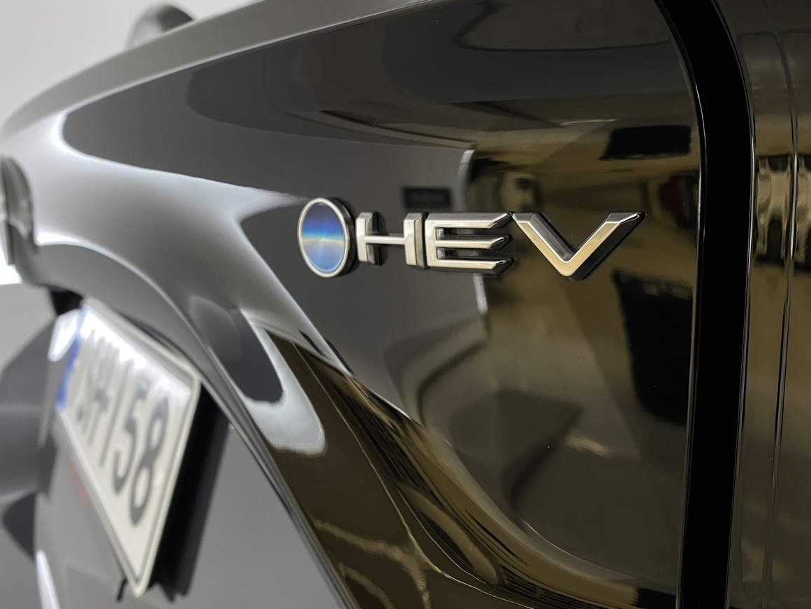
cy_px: 292
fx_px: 726
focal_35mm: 31
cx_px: 442
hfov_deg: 58.3
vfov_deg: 45.4
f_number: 1.8
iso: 250
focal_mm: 4.25
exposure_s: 1/50
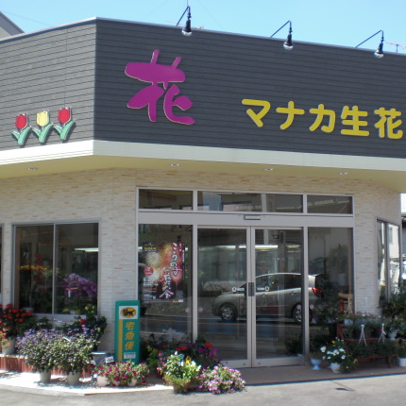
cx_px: 261
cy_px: 208
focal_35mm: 50
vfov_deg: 34.0
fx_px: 663
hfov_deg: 33.8
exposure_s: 1/400
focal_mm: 6.3
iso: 64
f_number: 3.1
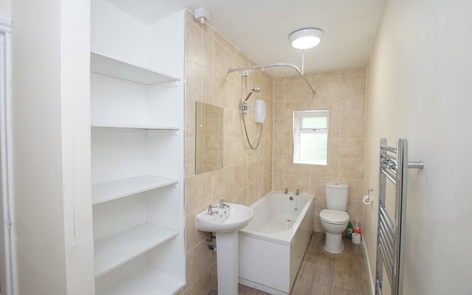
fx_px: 206
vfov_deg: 71.1
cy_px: 161
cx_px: 237
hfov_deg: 97.8
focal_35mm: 16
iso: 1250
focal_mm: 10
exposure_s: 1/160
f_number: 4
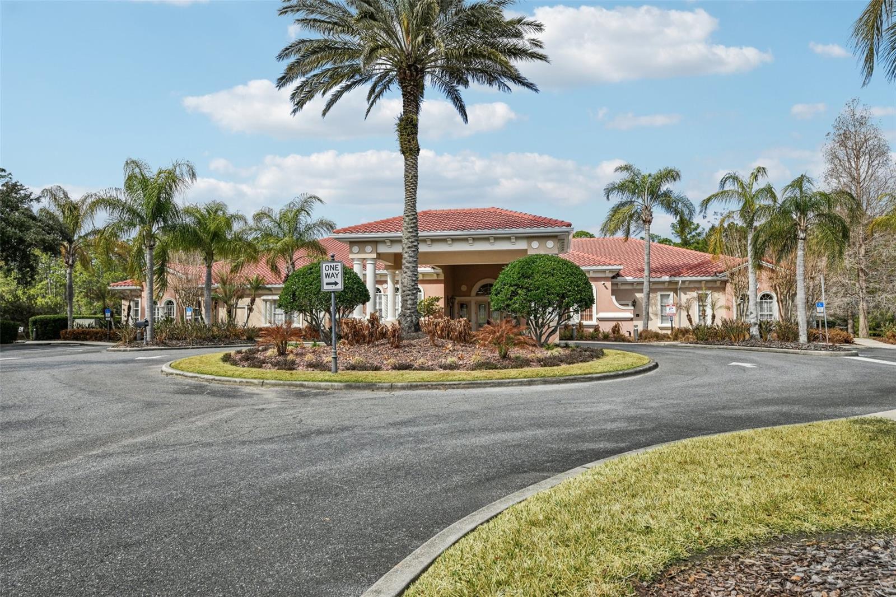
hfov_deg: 73.8
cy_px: 298
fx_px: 597
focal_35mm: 24
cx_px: 448
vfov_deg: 53.1
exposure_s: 1/800
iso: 400
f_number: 8
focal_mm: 24
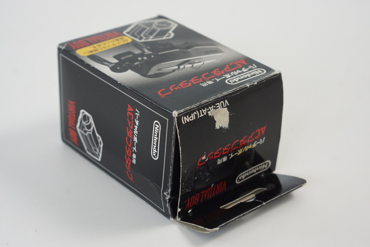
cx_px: 185
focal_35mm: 75
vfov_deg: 18.2
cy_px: 124
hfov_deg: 27.0
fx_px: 771
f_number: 6.3
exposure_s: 1/80
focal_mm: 50
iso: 800
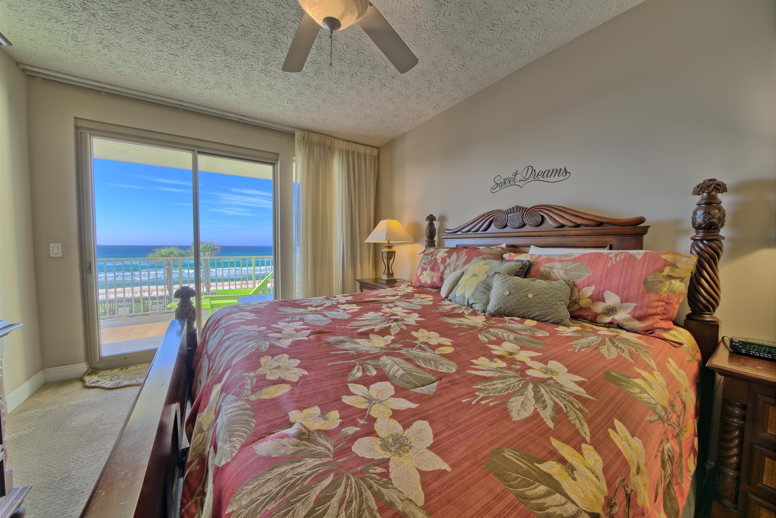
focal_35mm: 12
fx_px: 259
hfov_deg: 112.6
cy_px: 259
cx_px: 388
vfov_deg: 90.0
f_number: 16
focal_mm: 12
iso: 200
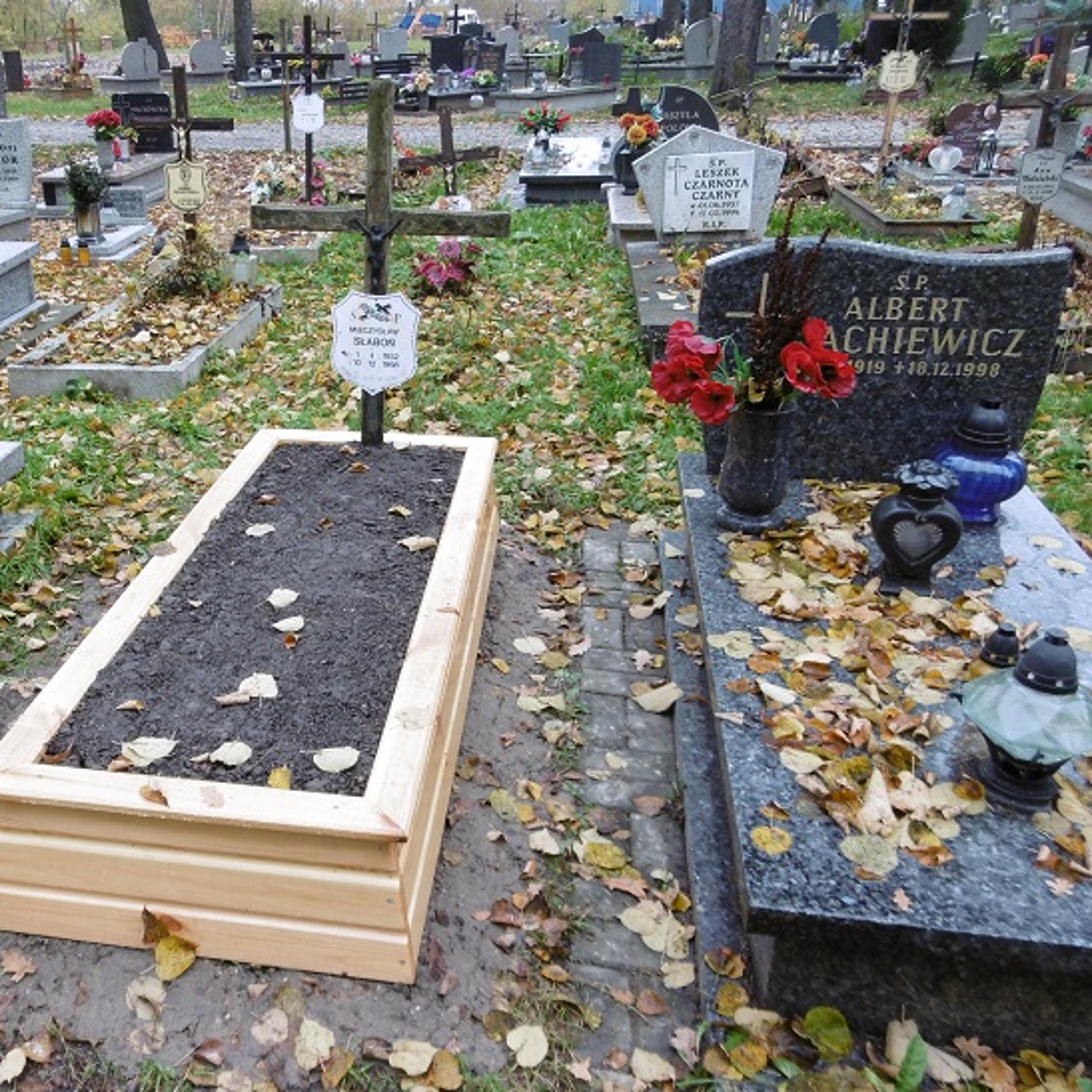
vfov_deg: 52.5
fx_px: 1106
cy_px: 545
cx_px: 329
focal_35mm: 31
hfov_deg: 51.2
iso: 100
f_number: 3.1
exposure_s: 1/100
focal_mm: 4.3
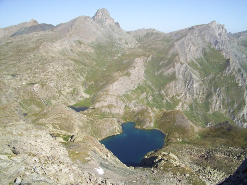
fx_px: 228
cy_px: 92
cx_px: 124
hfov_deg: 56.8
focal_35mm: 32
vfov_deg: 44.2
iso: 80
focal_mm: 5.7
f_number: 5.6
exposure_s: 1/200
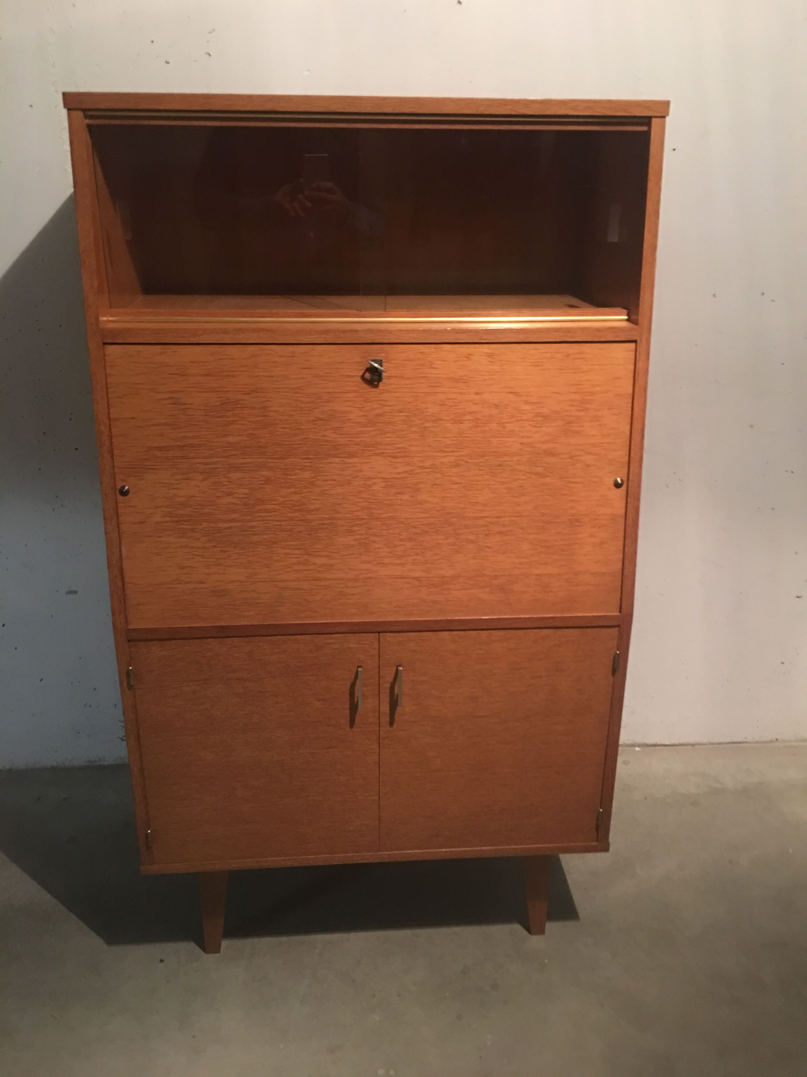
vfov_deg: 61.7
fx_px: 901
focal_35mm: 29
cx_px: 404
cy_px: 538
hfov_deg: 48.2
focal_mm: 4.15
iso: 100
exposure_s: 1/4
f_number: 2.2
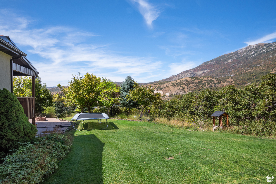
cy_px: 92
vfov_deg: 55.1
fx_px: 176
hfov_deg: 76.1
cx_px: 138
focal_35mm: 23
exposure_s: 1/640
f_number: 8
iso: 800
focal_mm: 23
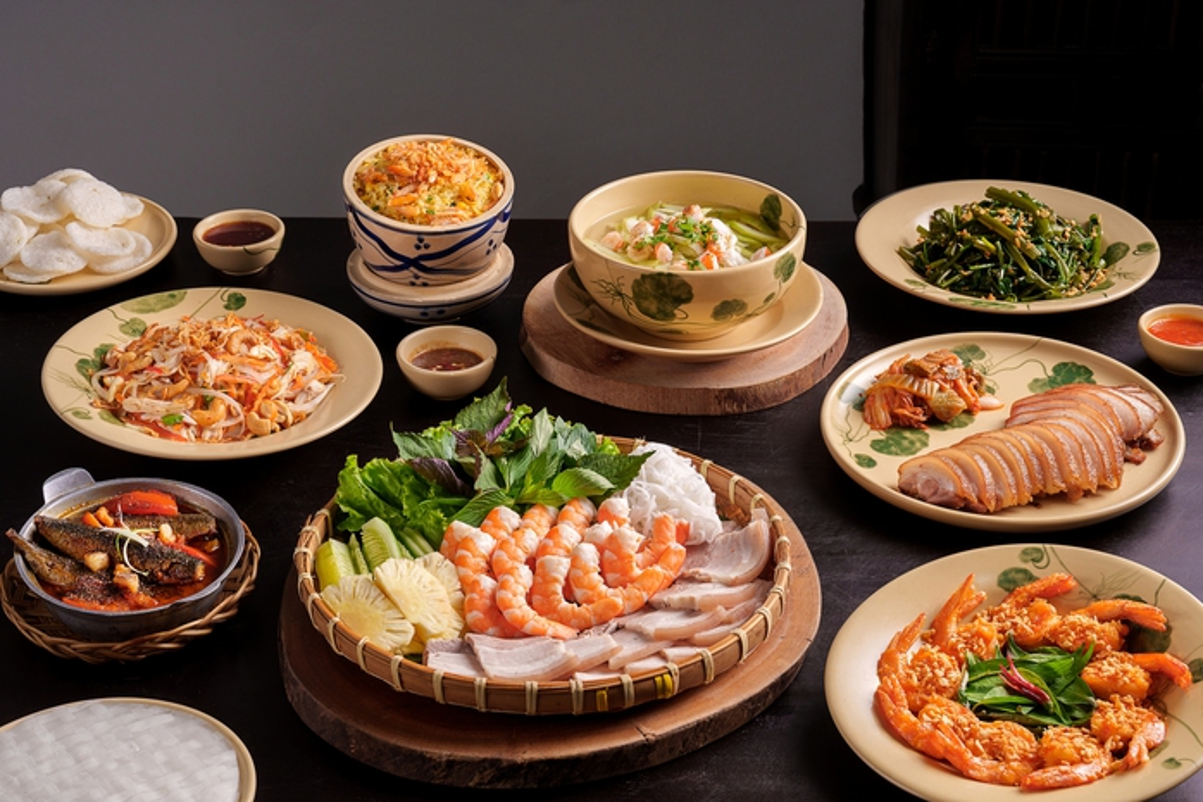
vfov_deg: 19.4
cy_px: 401
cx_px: 602
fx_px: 2338
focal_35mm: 70
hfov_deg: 28.8
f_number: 8
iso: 200
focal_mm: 70
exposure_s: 1/160
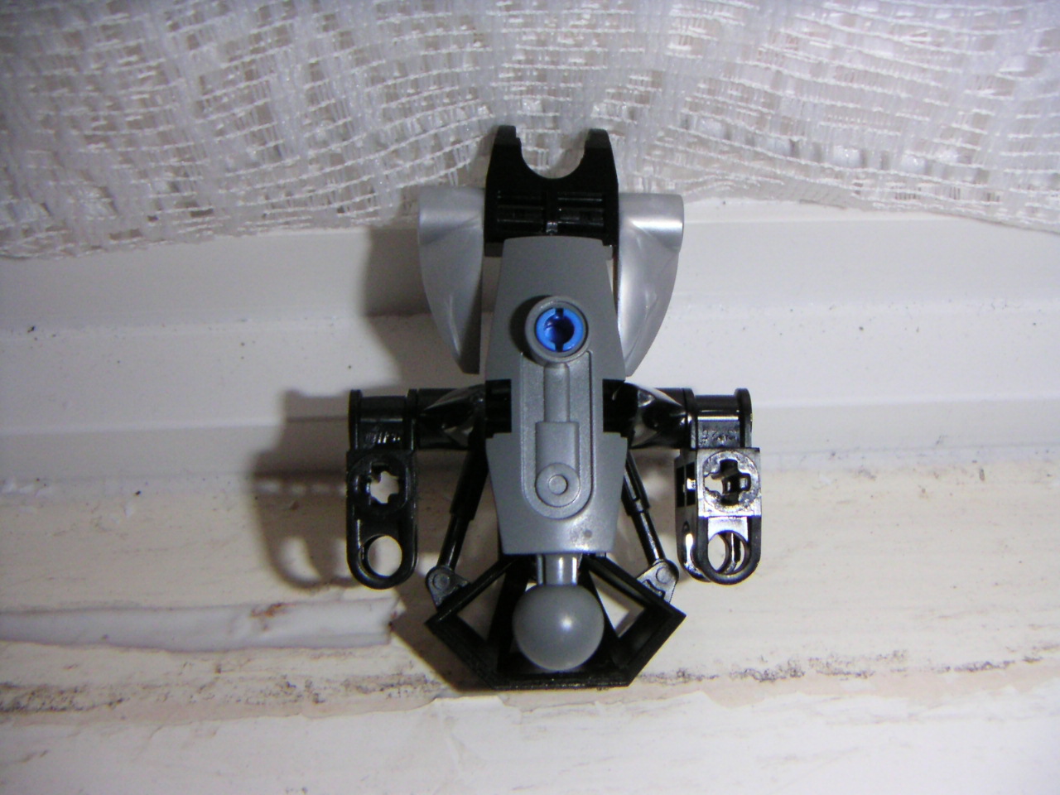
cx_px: 530
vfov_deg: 37.7
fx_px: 1164
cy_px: 398
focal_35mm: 38
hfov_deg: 49.0
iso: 200
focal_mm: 5
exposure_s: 1/45
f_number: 6.7
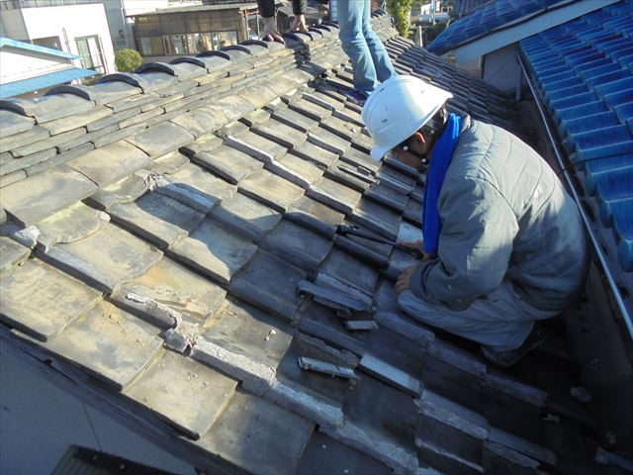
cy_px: 238
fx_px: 475
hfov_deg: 67.3
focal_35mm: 26
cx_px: 316
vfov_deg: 53.1
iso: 100
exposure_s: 1/320
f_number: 3.5
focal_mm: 4.6
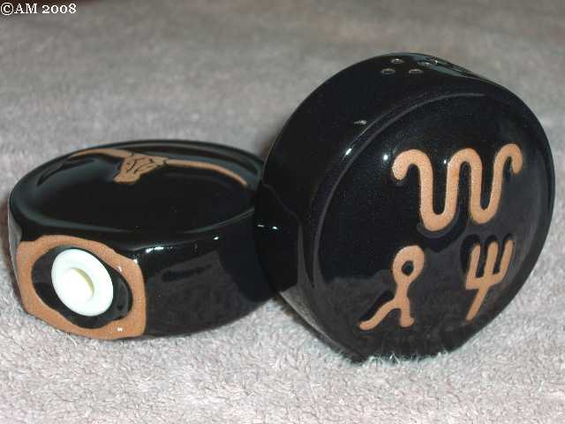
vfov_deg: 18.9
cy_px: 212
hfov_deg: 25.0
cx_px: 282
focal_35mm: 78
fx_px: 1273
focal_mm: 16.3
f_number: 8.6
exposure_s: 1/30
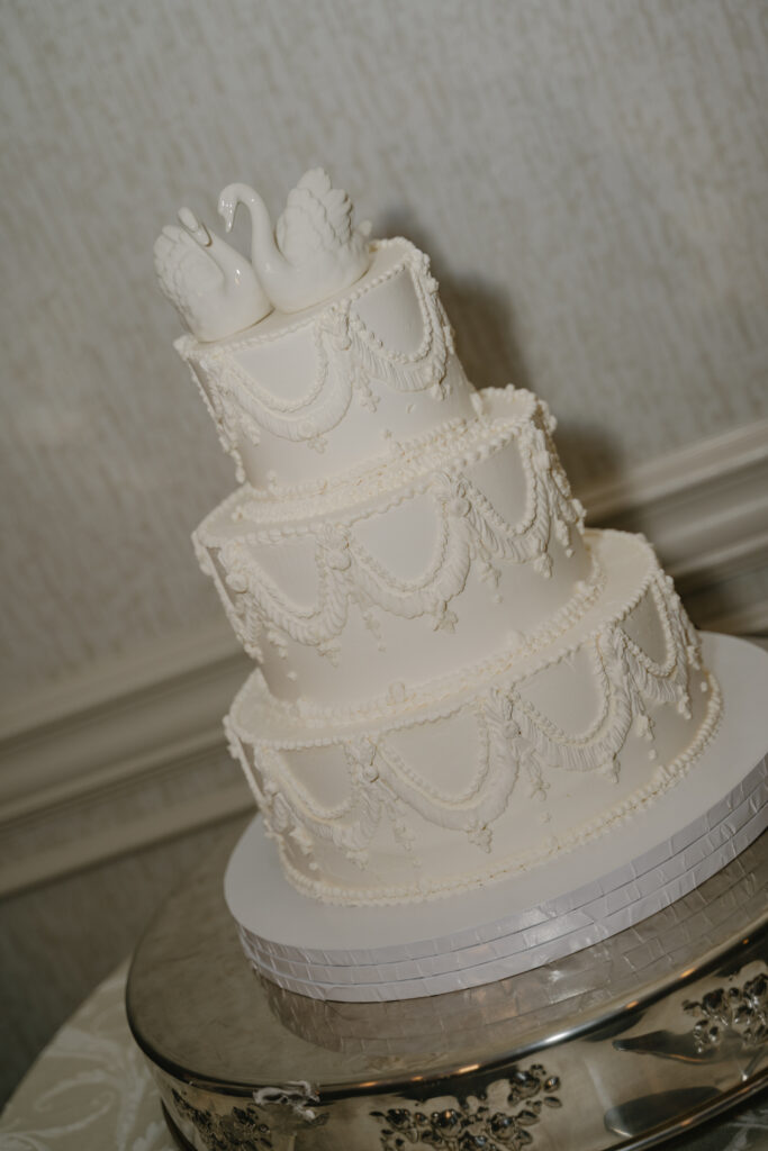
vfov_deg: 36.9
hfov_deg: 25.1
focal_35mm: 54
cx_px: 384
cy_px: 576
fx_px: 1727
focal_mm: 54
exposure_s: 1/200
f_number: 2.8
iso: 200
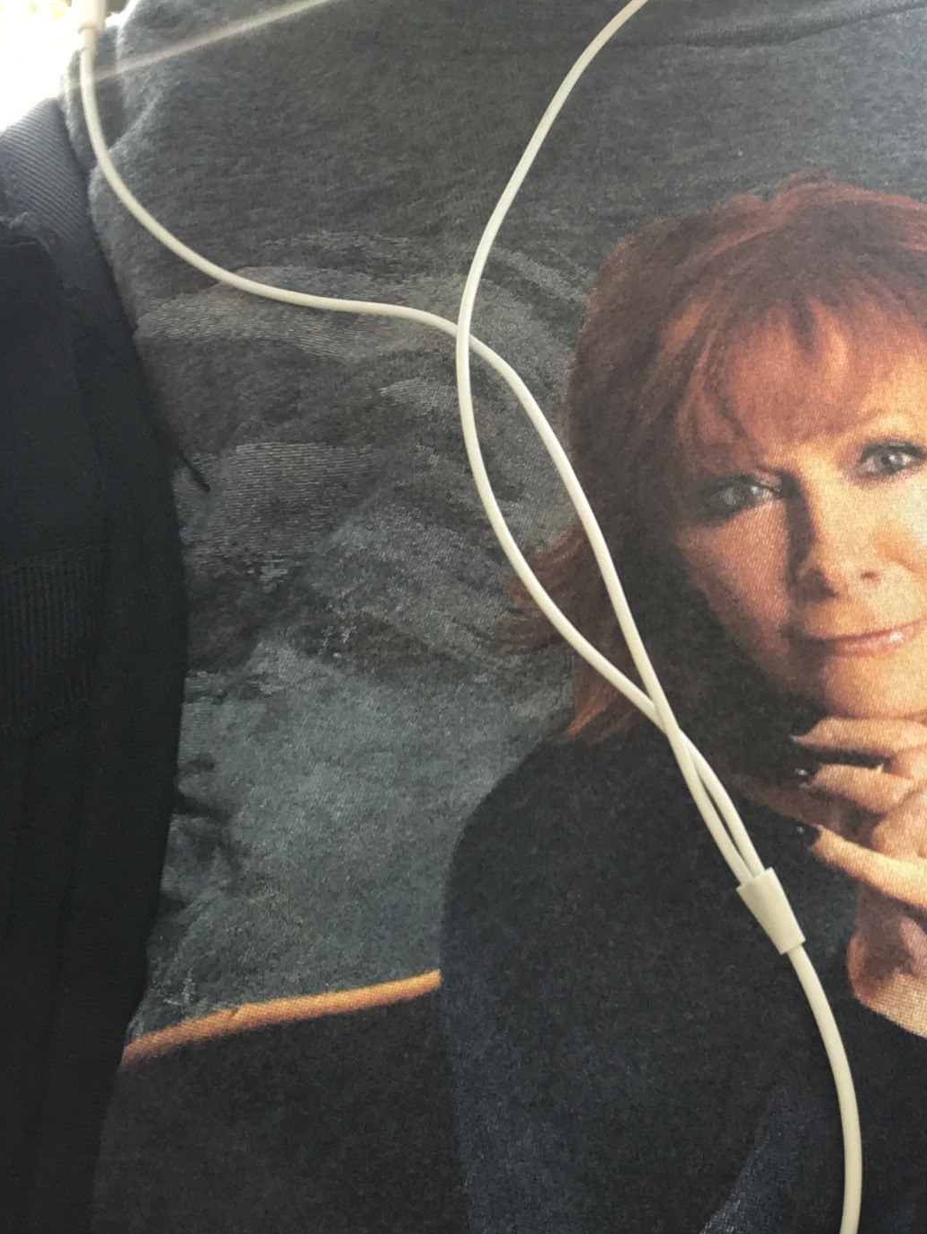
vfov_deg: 27.0
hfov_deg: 20.1
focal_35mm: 72
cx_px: 805
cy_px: 504
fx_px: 2568
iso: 25
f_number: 2.2
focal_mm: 2.87
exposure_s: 1/60
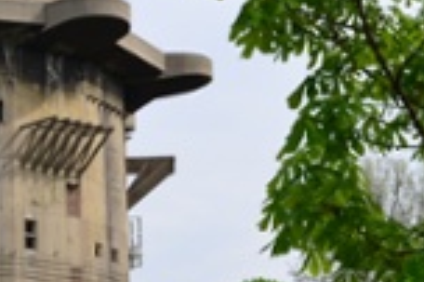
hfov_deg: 14.9
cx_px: 11
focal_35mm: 136
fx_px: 1600
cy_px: 295
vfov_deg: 10.0
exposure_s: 1/125
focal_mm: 30
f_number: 11
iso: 140
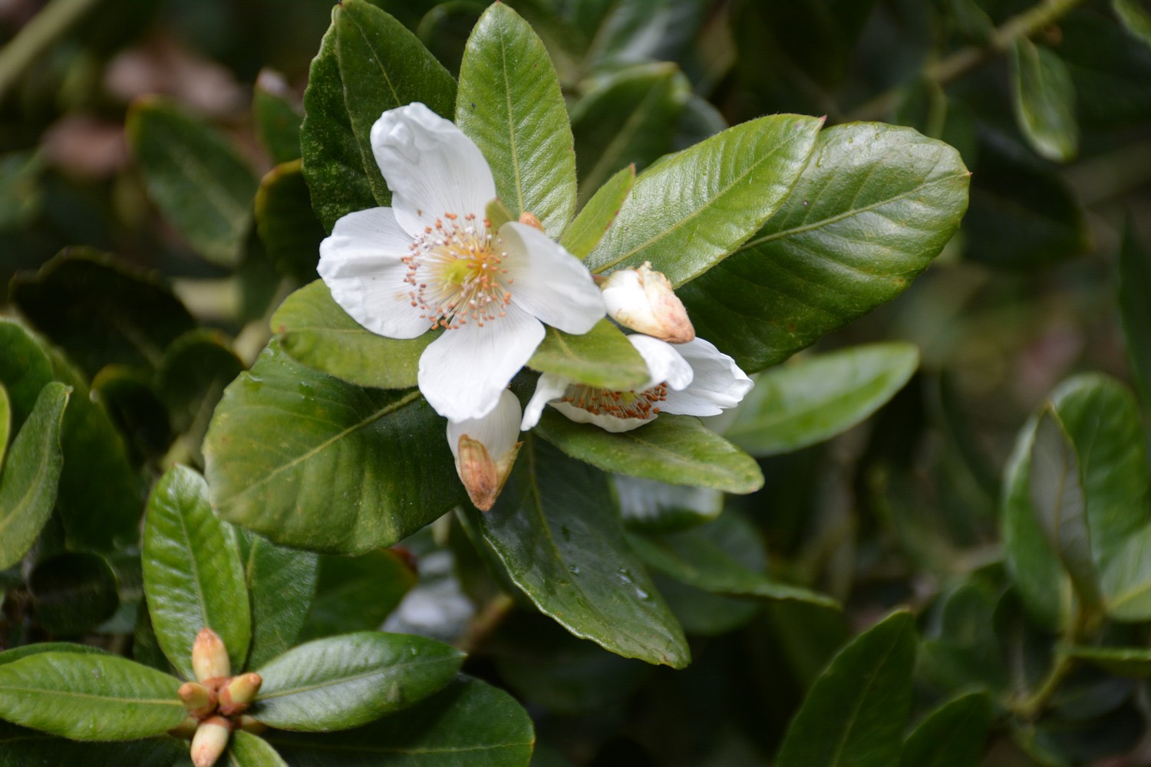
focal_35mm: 105
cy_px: 384
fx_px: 3357
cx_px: 576
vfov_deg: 13.0
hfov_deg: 19.5
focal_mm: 70
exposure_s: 1/125
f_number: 5.6
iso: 360
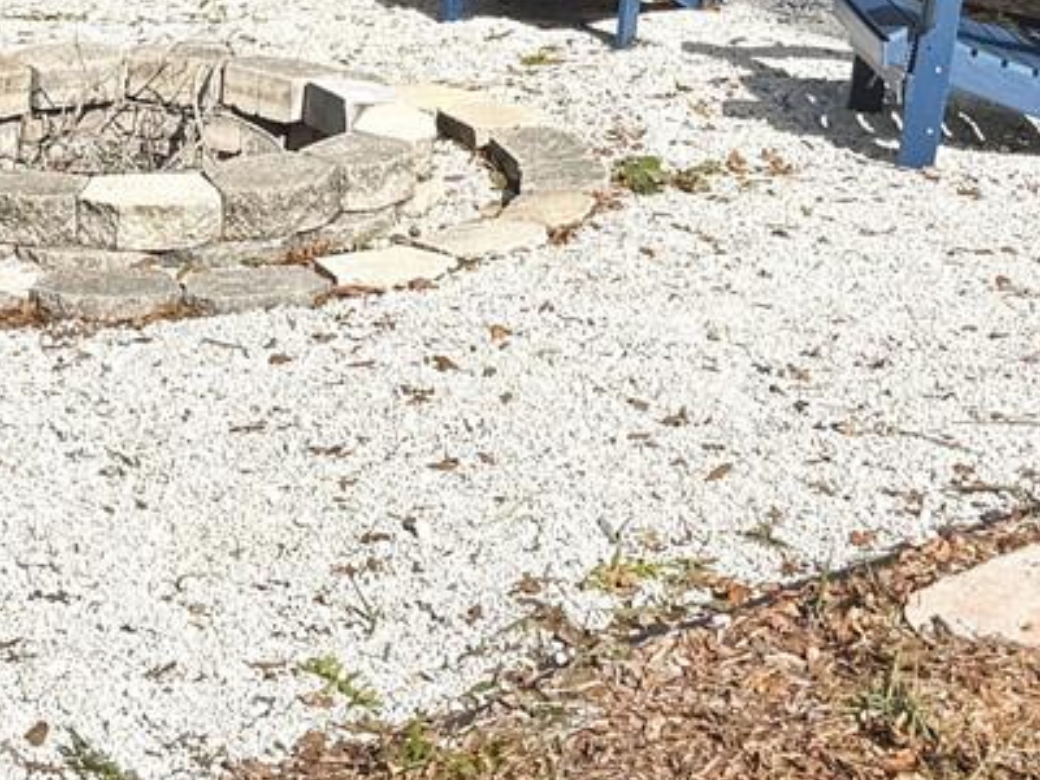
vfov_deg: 14.6
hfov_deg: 20.4
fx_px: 2884
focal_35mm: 96
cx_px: 354
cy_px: -289
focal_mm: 6.76
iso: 80
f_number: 1.78
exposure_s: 1/5348
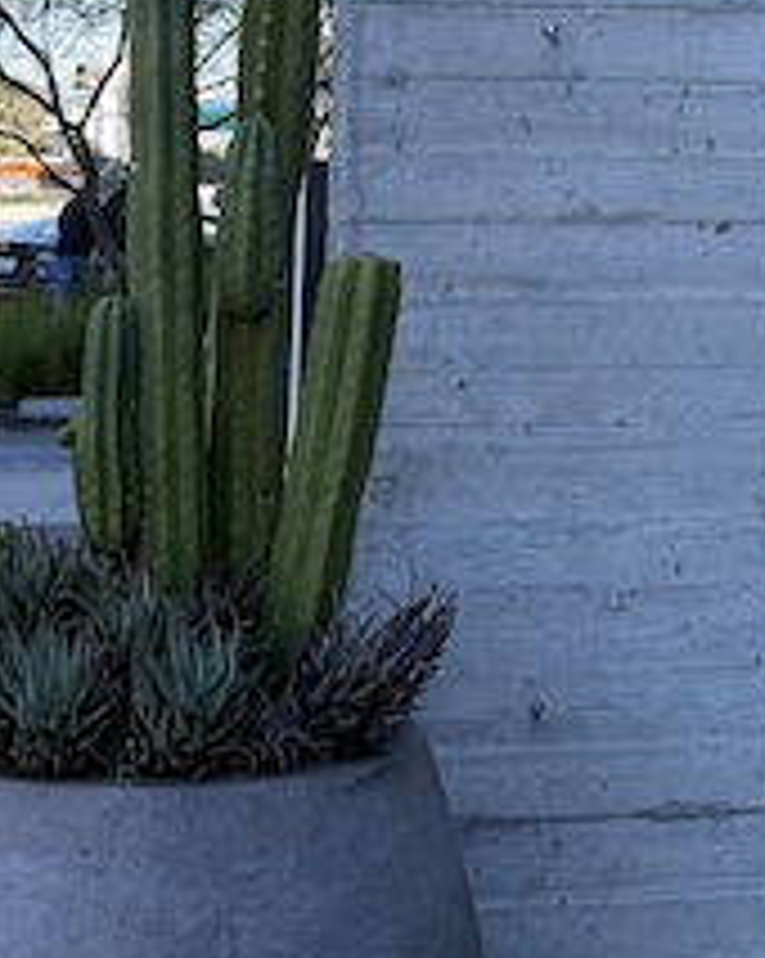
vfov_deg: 18.8
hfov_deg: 15.0
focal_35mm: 99
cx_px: 904
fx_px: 2806
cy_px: -25
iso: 100
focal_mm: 6.76
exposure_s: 1/1271
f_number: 1.78
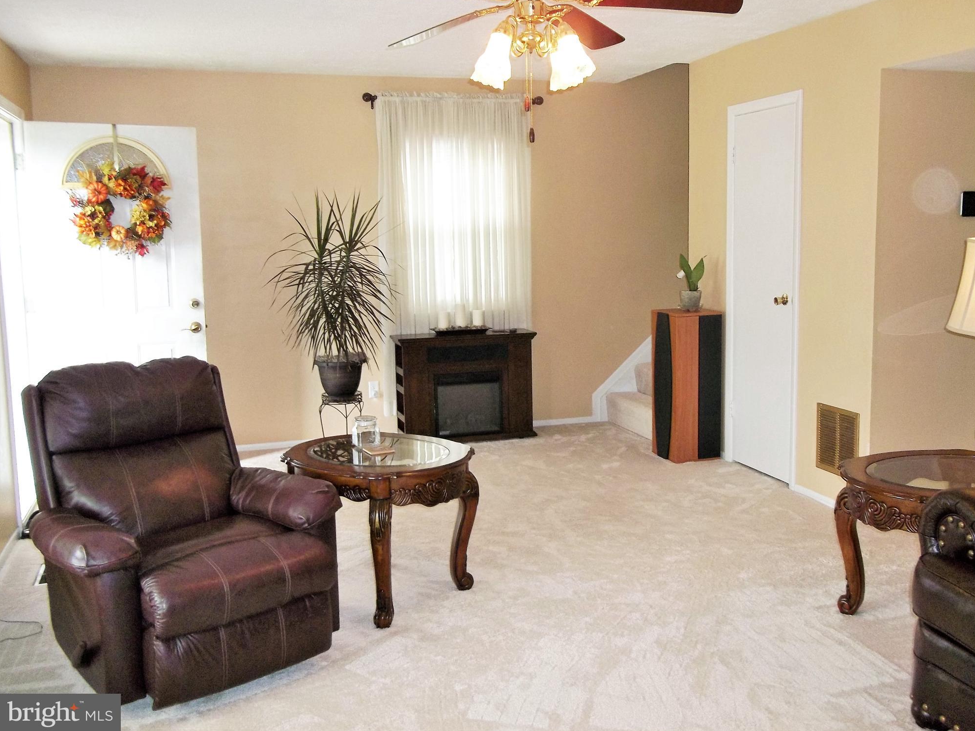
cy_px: 357
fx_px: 930
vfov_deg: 42.9
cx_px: 501
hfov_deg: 55.3
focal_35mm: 33
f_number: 2.9
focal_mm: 5.7
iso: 160
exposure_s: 1/50
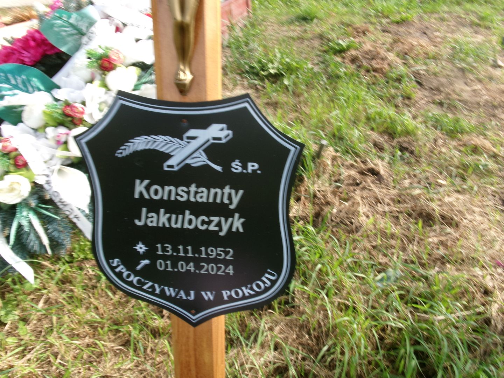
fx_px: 408
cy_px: 189
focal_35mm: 28
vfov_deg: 49.7
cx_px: 252
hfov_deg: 63.4
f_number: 10.8
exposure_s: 1/40
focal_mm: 5.1
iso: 100
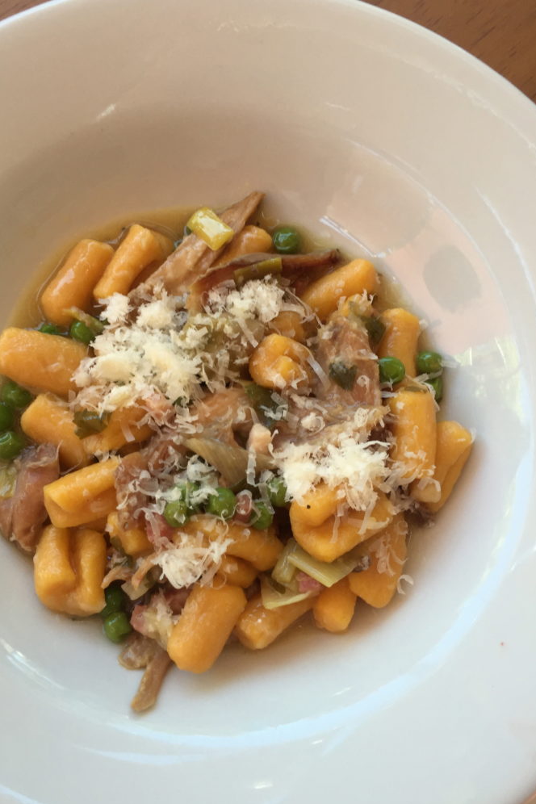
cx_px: 232
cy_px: 400
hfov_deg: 42.2
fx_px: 692
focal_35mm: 31
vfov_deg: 60.3
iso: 50
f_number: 2.2
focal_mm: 4.15
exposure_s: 1/120
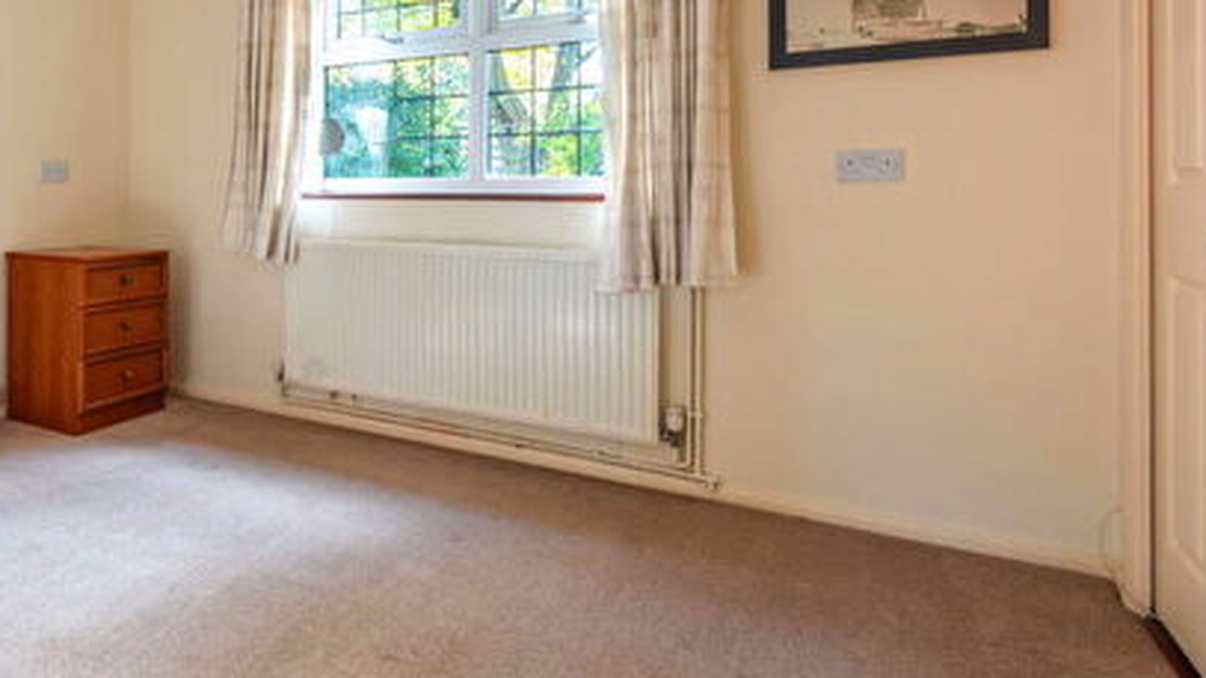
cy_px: 185
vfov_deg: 41.8
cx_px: 249
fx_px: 863
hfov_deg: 64.0
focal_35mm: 27
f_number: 13
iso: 100
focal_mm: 15
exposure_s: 1/4
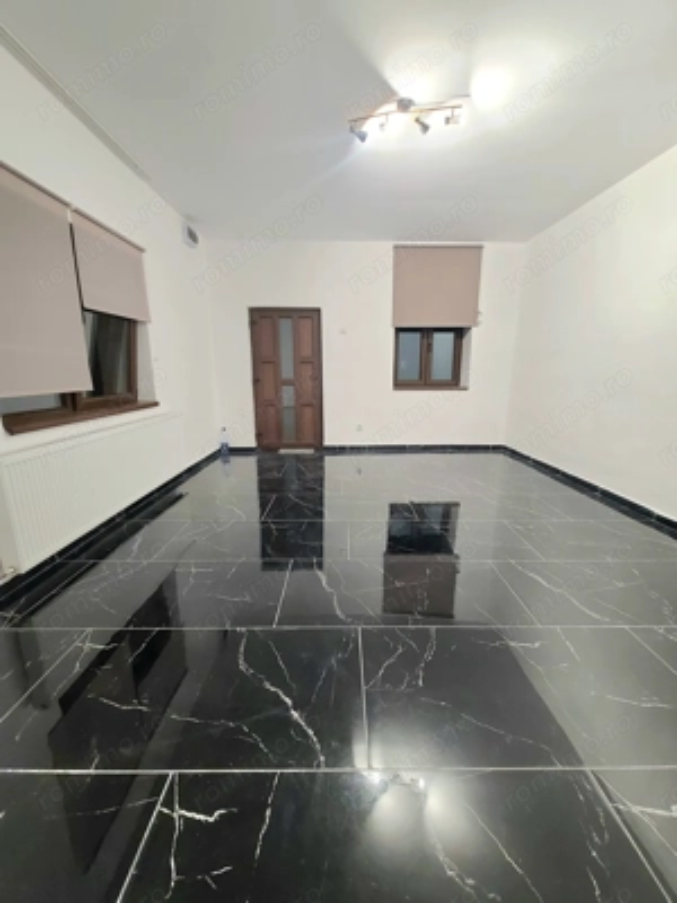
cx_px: 338
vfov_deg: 106.2
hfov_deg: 89.9
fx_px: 339
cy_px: 452
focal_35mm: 13
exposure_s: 1/33
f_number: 2.2
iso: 320
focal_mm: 2.2
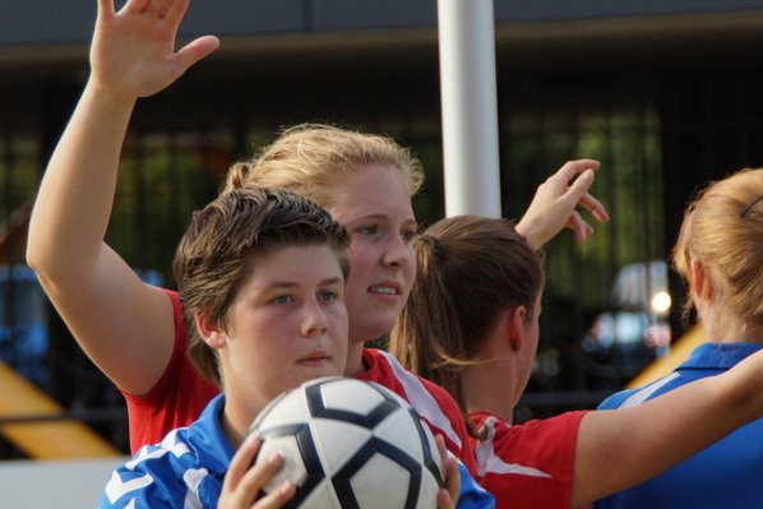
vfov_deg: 3.6
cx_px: 490
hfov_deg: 5.4
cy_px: 384
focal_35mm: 385
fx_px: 8161
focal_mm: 150
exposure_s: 1/640
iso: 320
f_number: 6.3
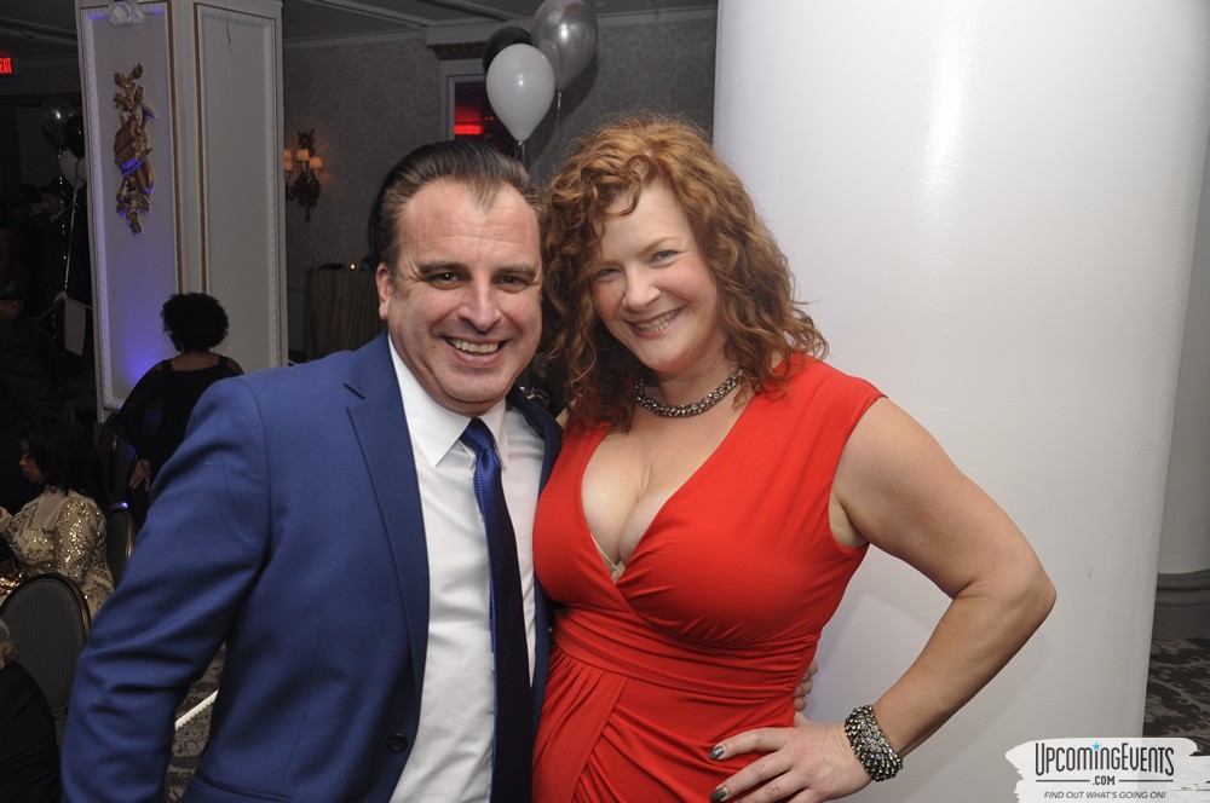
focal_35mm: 36
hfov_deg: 53.2
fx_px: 1208
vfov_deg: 36.8
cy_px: 402
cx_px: 605
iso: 400
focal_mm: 24
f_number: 5
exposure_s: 1/60
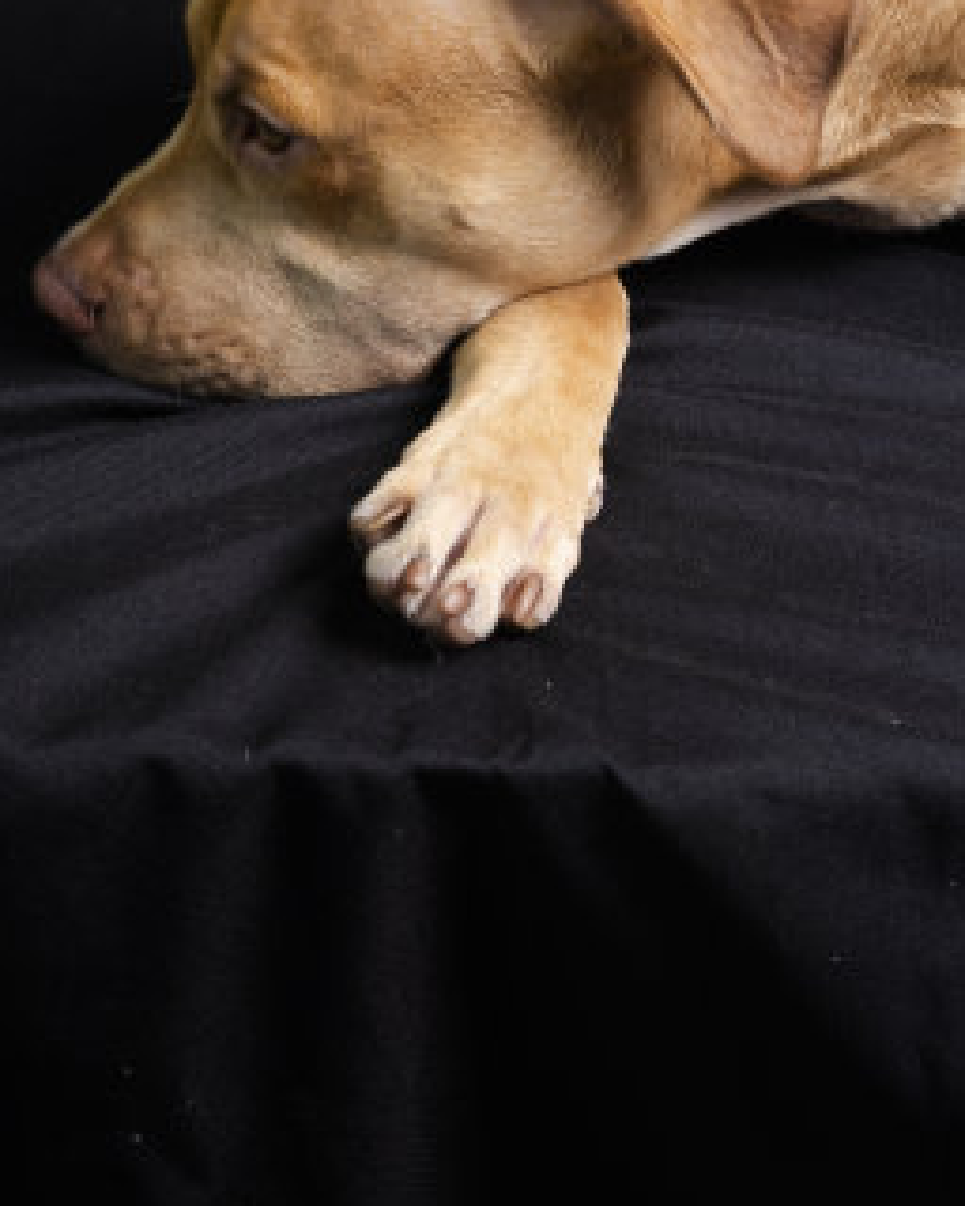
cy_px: 445
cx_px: 213
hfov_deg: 19.2
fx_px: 2820
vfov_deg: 24.1
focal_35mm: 79
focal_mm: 44
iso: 320
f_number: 8
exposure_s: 1/80
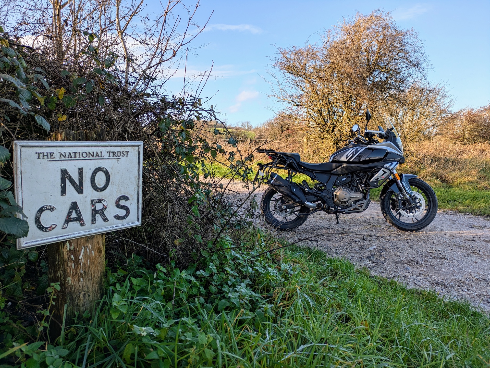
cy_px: 184
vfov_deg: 54.9
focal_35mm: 25
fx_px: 354
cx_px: 245
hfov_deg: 69.4
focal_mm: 5.43
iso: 46
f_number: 1.89
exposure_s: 1/846
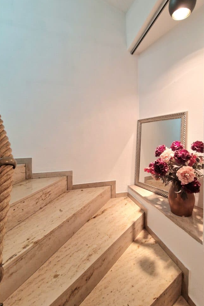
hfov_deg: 76.8
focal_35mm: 15
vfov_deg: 100.2
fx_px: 127
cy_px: 143
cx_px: 118
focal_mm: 2.2
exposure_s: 1/50
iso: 320
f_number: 2.2
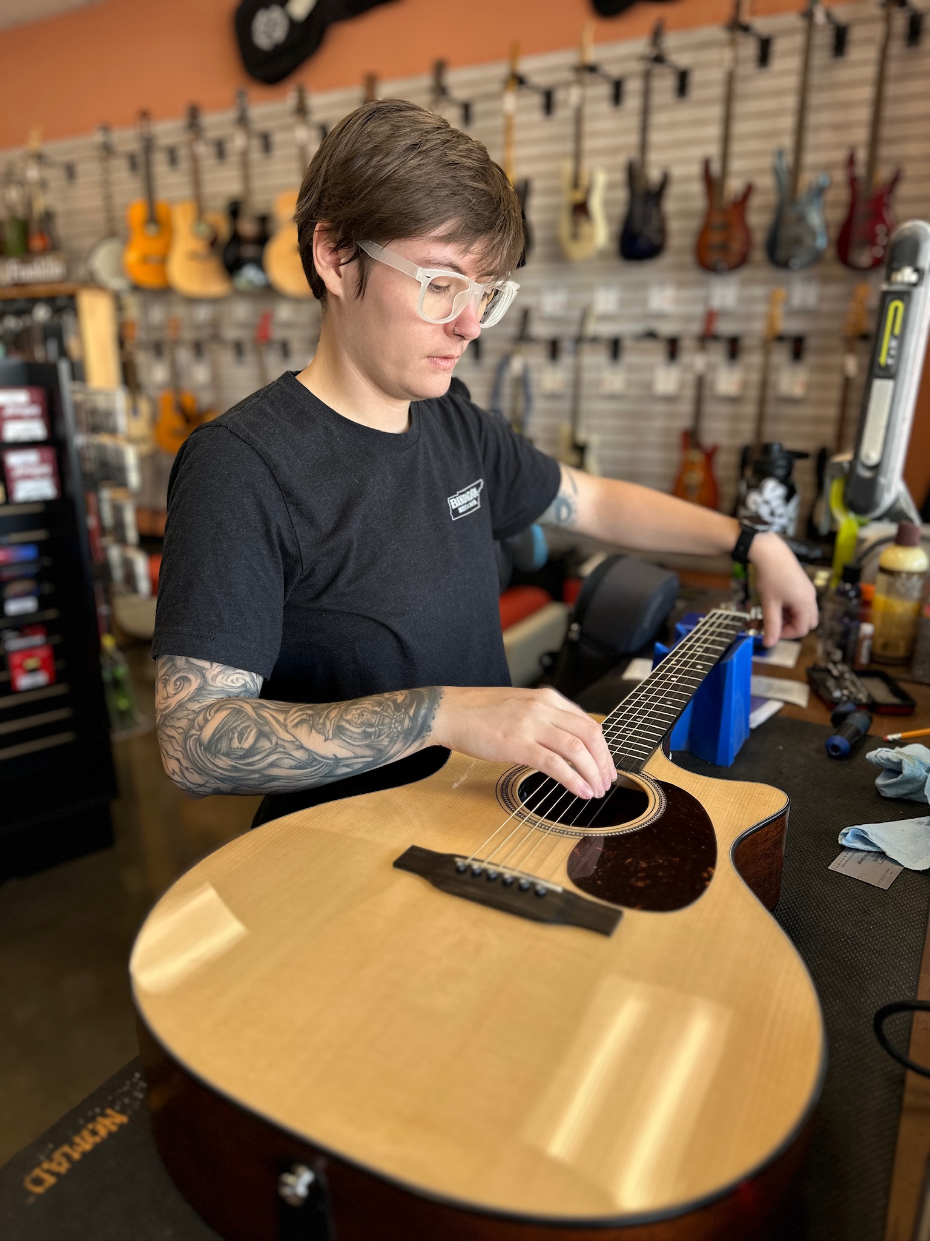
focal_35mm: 24
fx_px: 860
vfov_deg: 71.6
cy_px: 620
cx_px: 465
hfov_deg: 56.8
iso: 64
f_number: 1.78
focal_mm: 6.86
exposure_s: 1/120
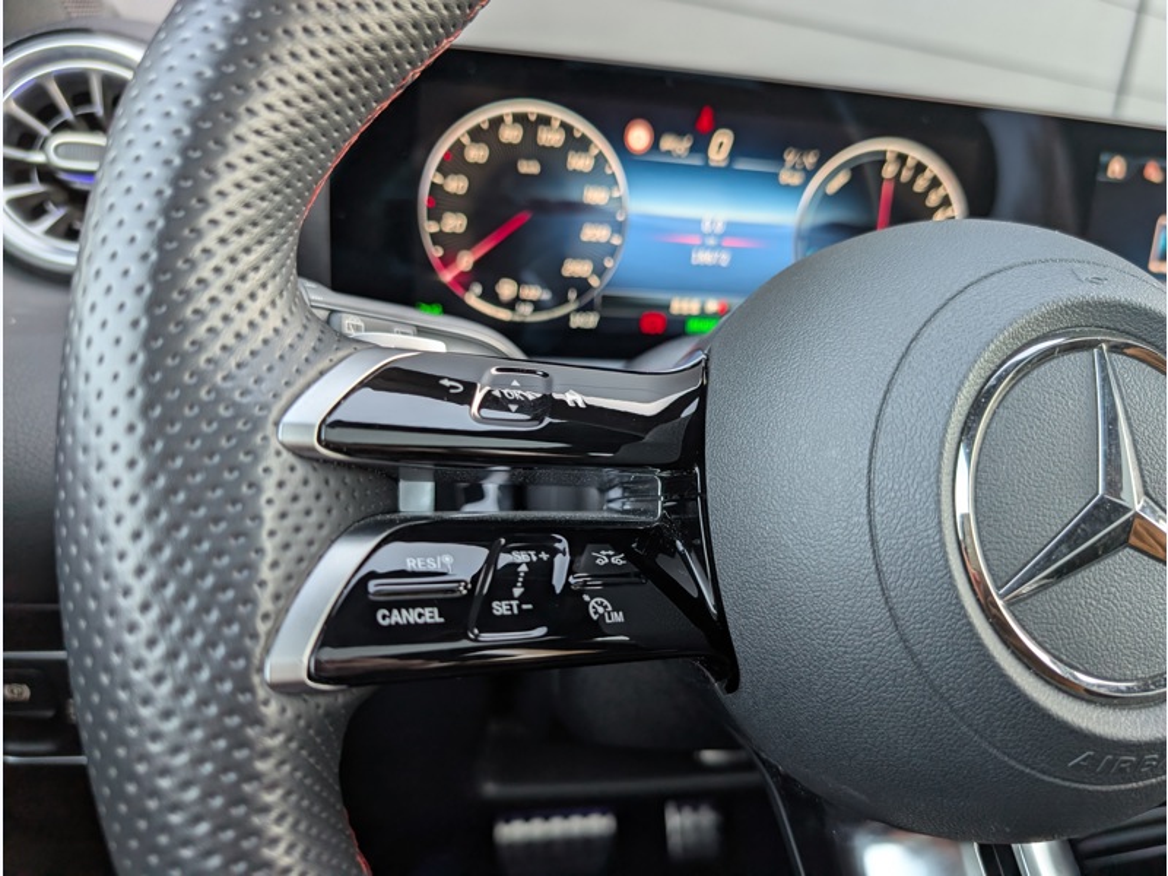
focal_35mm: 24
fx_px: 810
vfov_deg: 56.8
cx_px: 584
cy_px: 438
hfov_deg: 71.6
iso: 58
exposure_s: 1/64
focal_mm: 6.9
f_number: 1.68
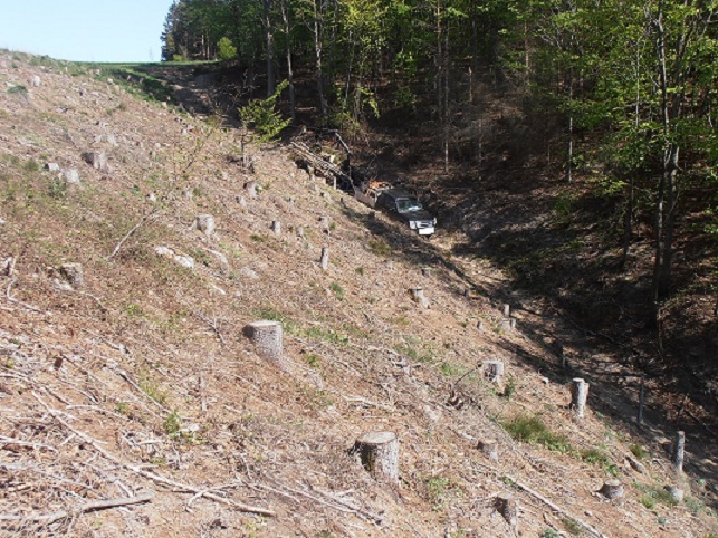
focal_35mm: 44
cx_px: 359
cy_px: 269
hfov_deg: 43.0
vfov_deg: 32.9
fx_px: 912
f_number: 11
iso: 80
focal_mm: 7.87
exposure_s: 1/60
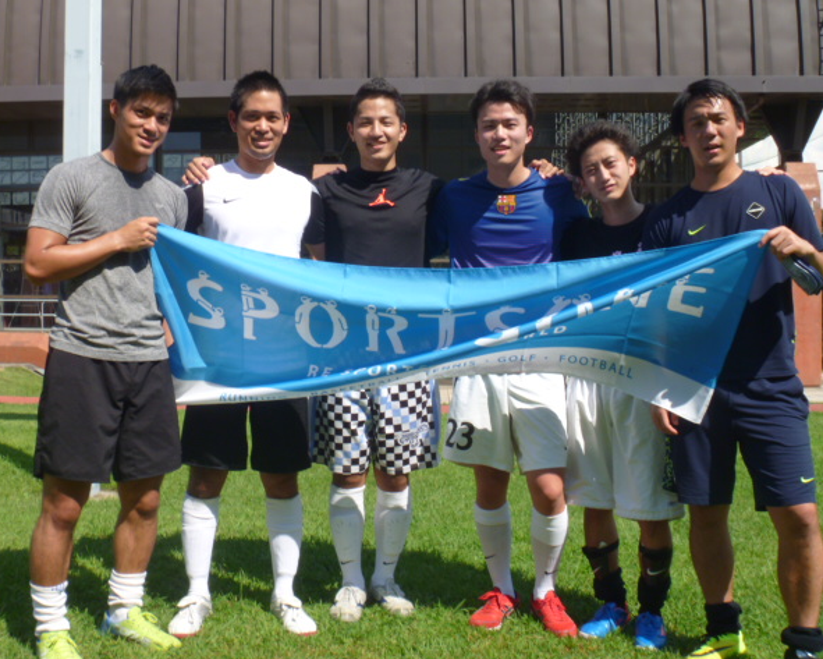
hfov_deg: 49.1
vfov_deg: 40.1
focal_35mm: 37
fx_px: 901
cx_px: 405
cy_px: 333
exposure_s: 1/200
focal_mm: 6.3
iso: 80
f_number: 5.6
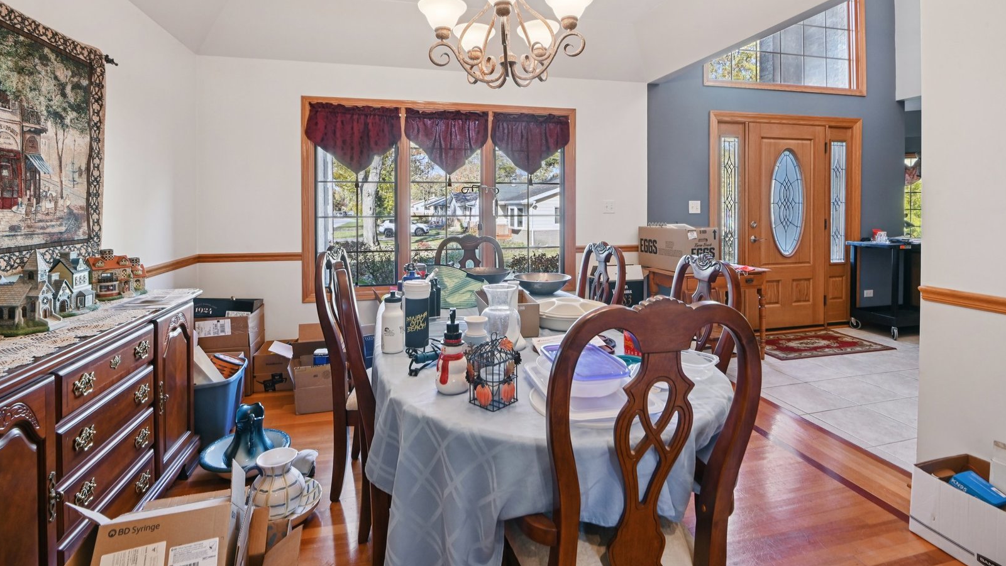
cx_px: 504
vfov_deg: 63.4
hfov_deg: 95.9
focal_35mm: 17
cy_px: 228
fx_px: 453
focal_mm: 16
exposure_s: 1/30
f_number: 13
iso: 400
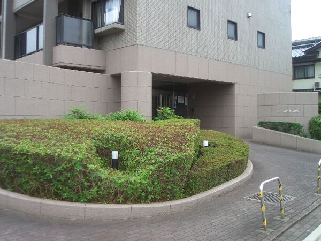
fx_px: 334
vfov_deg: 39.7
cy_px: 120
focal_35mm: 36
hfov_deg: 51.4
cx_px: 160
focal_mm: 4.8
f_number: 4
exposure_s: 1/60
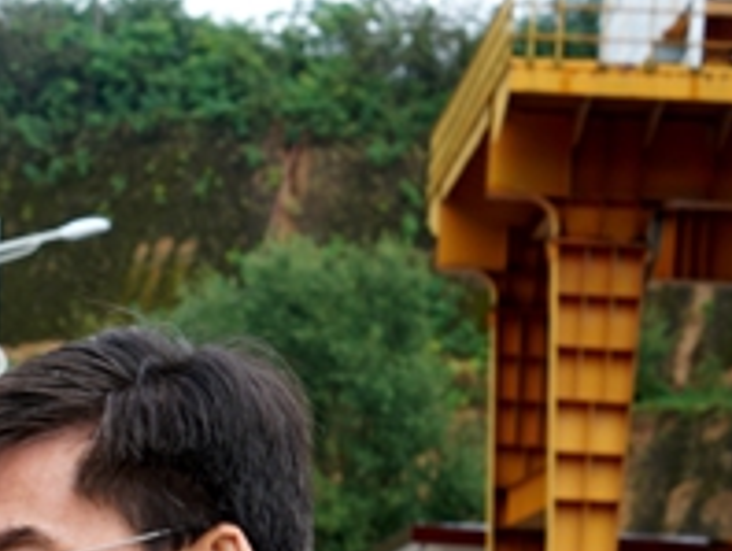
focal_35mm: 183
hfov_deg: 10.4
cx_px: -403
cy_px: 653
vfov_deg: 8.1
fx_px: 3874
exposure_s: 1/100
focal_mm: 59
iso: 100
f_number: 7.1
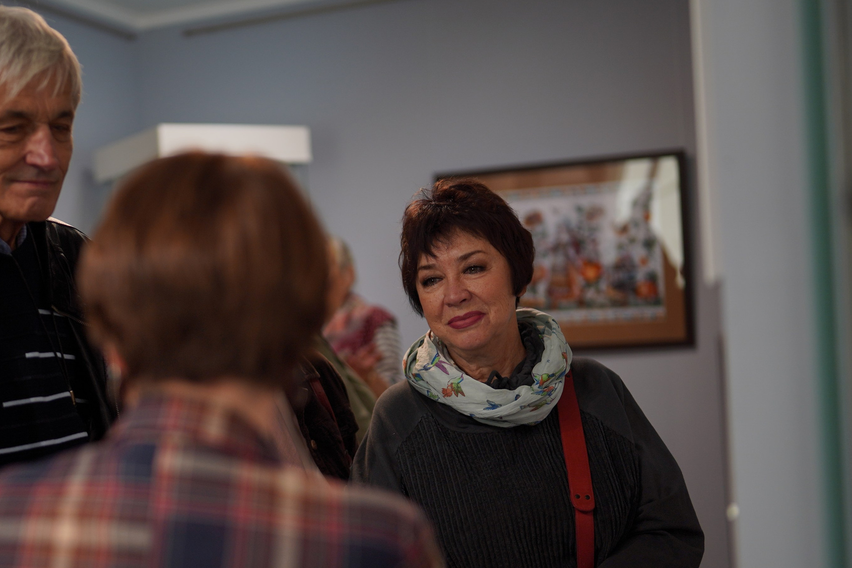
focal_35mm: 53
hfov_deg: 36.8
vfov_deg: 25.4
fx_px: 1254
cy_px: 352
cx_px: 230
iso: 100
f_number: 1.2
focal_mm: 35
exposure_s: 1/200
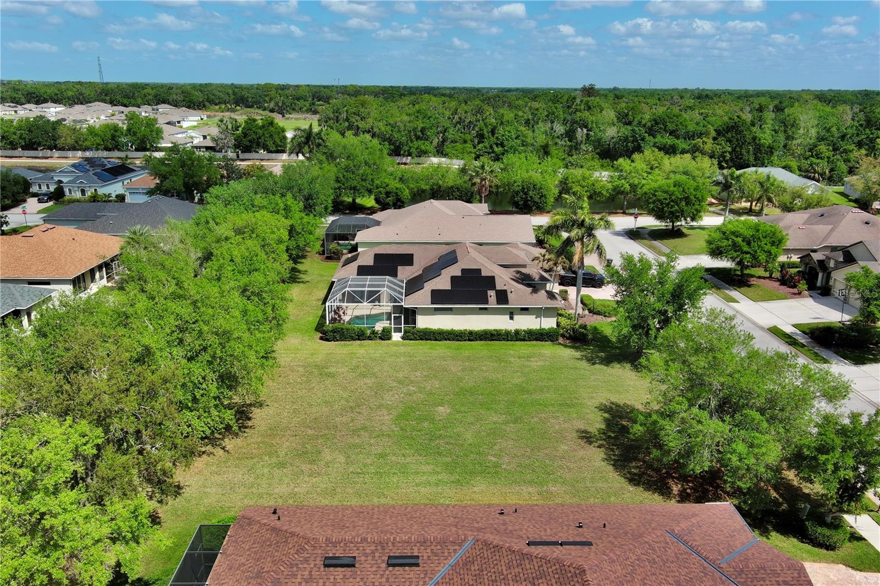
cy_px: 293
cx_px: 440
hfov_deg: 63.7
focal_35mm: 29
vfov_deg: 44.9
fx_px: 709
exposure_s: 1/400
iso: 100
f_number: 9
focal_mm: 10.57
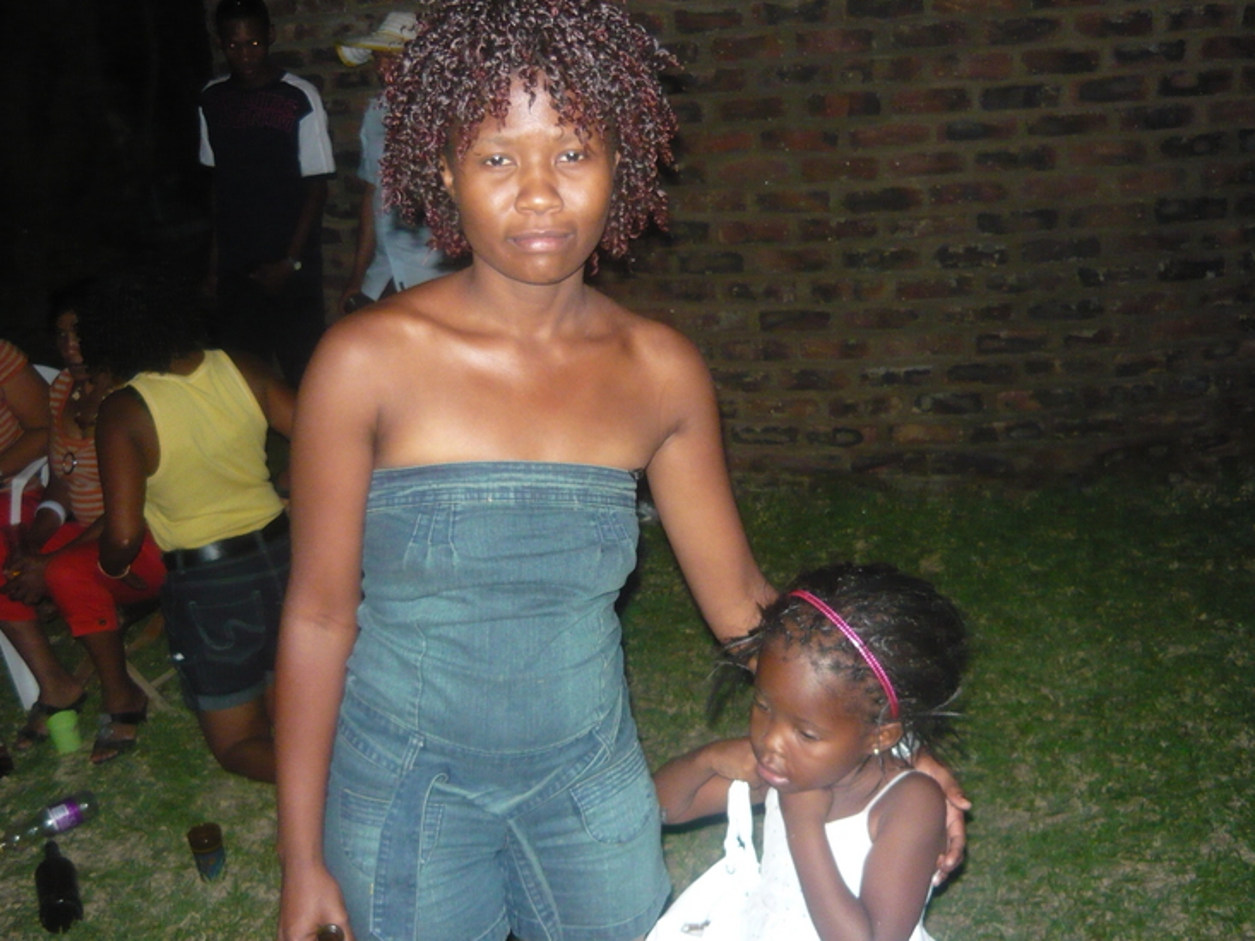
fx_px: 1305
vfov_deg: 39.7
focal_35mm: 36
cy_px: 488
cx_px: 596
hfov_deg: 51.3
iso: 320
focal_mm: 5.5
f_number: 2.8
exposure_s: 1/30
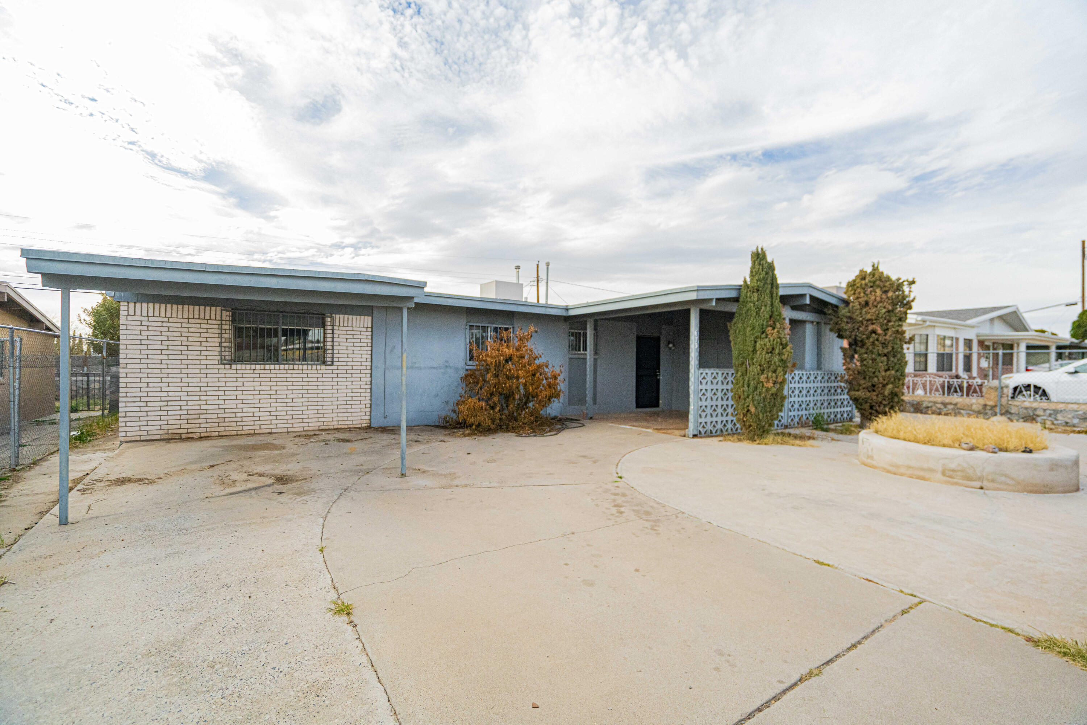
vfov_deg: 73.8
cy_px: 362
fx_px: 483
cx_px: 544
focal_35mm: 16
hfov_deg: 96.7
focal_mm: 16
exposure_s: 1/3200
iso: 3200
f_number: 4
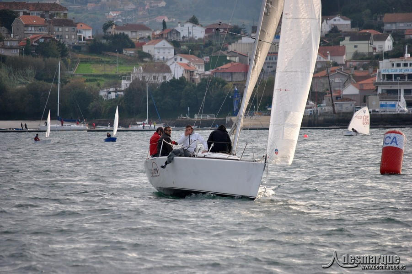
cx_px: 206
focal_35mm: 225
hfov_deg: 9.2
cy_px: 137
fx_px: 2574
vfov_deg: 6.1
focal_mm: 150
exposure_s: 1/500
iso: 250
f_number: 5
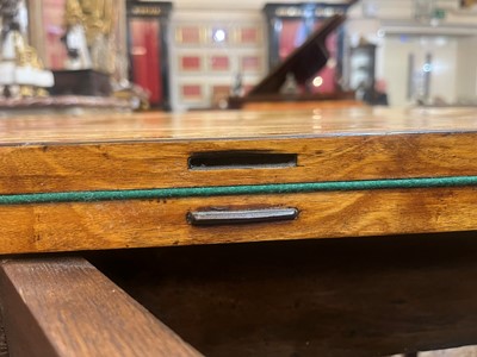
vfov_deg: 53.1
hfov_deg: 67.3
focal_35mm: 26
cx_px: 238
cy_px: 178
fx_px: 358
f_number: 1.6
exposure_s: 1/50
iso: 320
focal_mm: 5.1
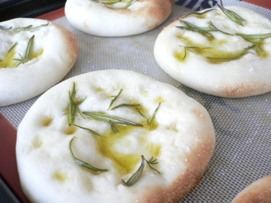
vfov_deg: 40.7
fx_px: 274
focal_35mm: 35
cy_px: 102
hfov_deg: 52.6
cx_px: 136
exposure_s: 1/10
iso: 100
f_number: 2.8
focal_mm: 5.8
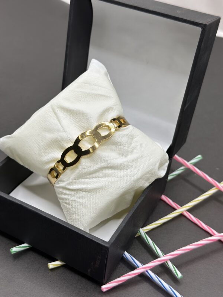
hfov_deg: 30.3
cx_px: 112
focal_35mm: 48
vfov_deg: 39.7
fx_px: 412
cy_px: 148
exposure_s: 1/894
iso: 80
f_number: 1.78
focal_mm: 6.86
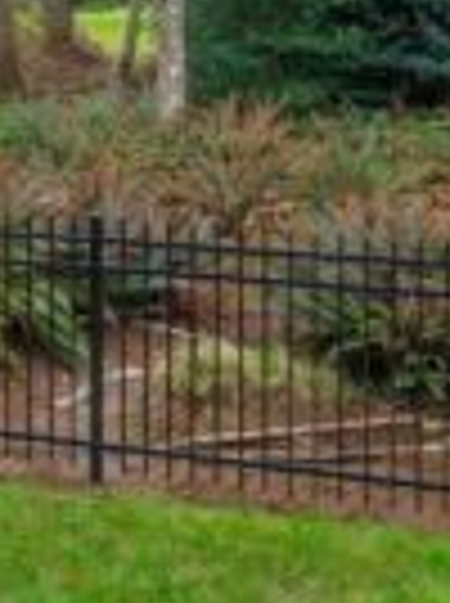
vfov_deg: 27.1
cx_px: 99
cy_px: 52
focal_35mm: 69
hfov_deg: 21.0
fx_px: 1200
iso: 80
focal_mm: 24
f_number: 7.1
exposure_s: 1/50
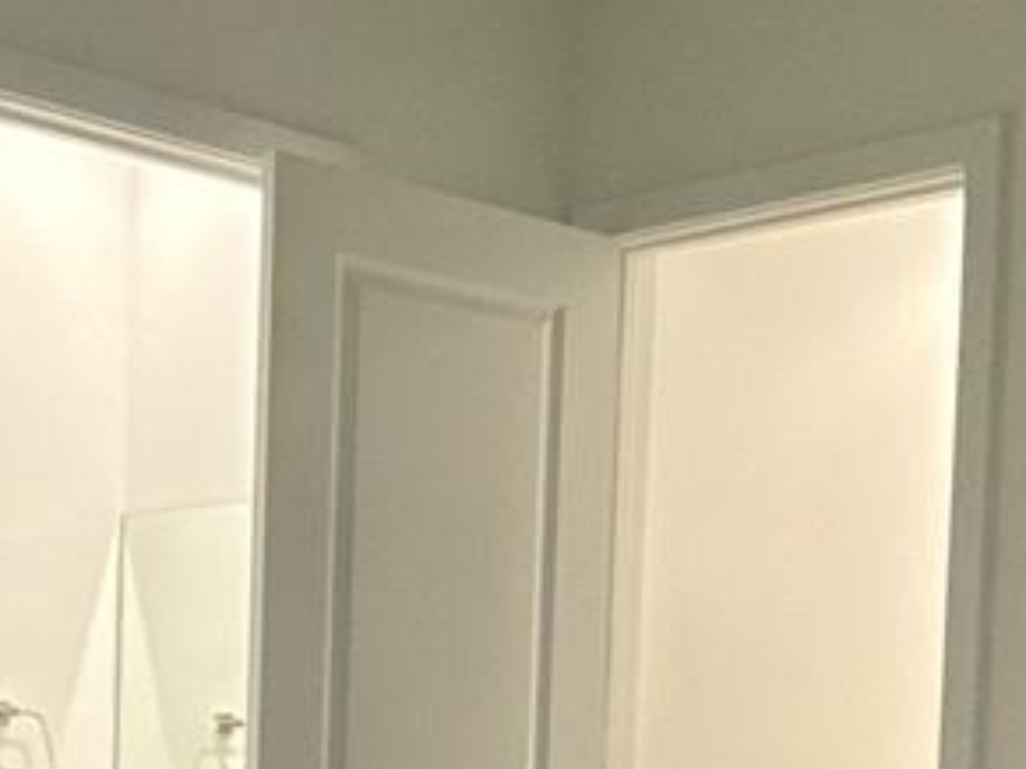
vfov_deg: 18.2
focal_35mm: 77
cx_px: 501
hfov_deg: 25.3
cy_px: 903
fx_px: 2281
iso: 250
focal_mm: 2.22
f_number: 2.2
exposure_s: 1/60
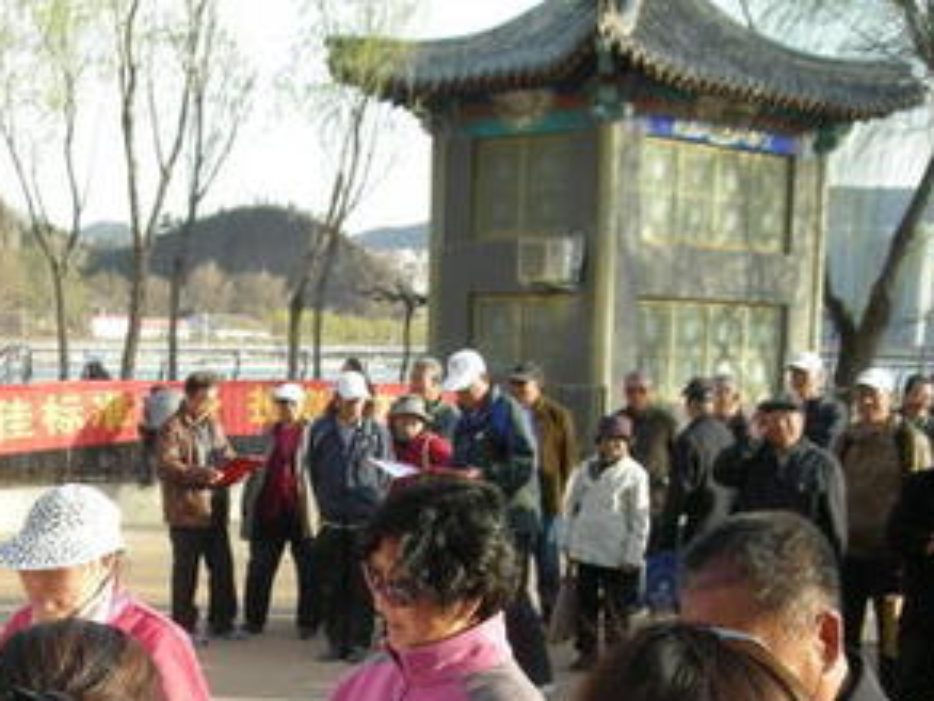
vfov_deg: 19.9
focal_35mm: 72
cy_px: 669
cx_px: 224
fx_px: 1943
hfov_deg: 26.7
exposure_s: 1/208
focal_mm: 5.7
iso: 50
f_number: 2.8
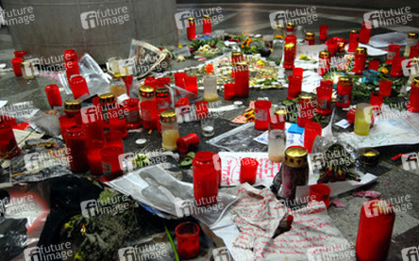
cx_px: 210
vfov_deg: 37.2
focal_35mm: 34
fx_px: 388
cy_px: 136
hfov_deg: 56.7
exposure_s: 1/25
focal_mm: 22
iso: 400
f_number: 4
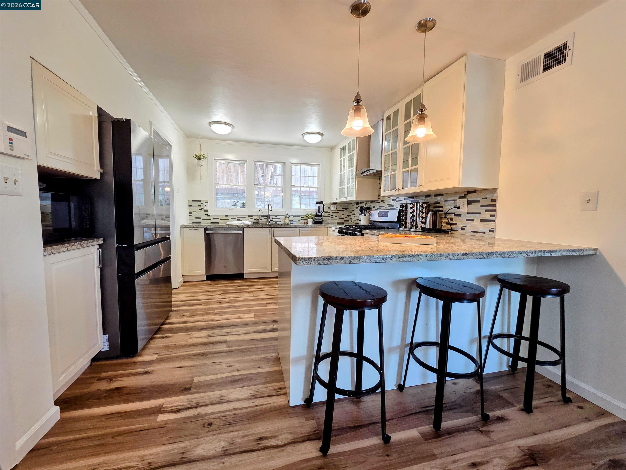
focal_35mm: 13
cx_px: 313
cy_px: 235
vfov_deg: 89.9
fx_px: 235
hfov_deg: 106.2
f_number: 2.2
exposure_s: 1/120
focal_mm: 2.2
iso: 250
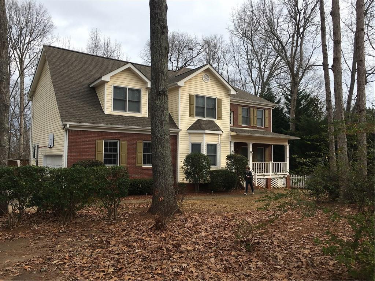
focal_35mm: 29
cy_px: 140
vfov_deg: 48.2
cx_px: 188
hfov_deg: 61.7
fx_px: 314
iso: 25
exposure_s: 1/732
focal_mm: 4.15
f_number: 2.2
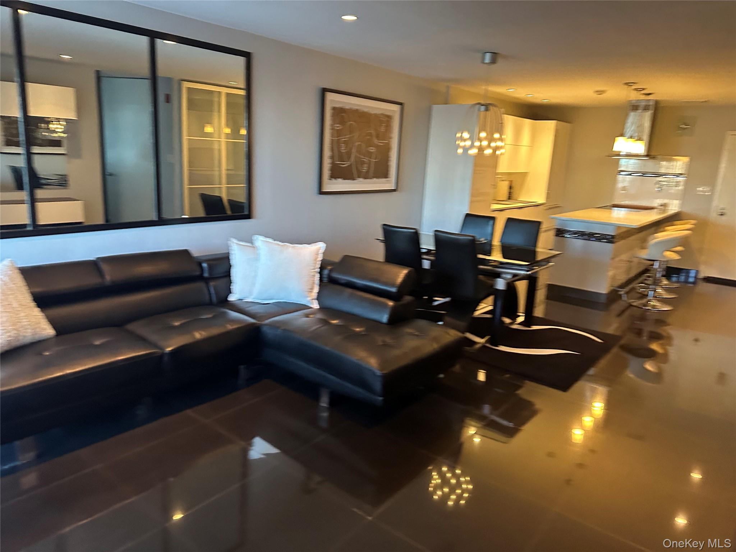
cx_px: 368
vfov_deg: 56.8
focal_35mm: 24
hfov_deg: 71.6
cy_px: 276
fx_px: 510
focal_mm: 6.86
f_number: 1.78
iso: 500
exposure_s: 1/60
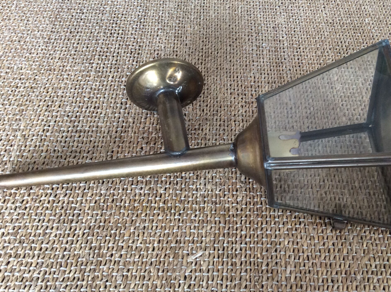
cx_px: 232
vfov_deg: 32.8
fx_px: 496
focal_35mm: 44
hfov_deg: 42.8
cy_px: 148
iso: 80
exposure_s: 1/25
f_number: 2.4
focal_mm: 3.3
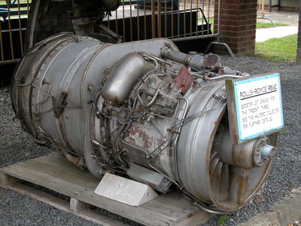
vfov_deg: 21.0
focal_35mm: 70
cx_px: 150
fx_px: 609
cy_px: 113
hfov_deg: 27.8
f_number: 4.2
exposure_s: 1/167
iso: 100
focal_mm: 17.8
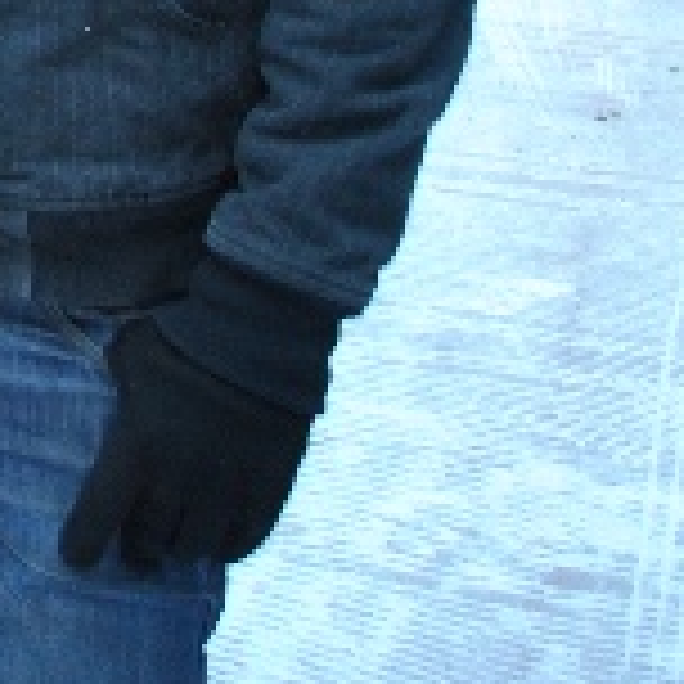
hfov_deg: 9.7
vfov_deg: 10.1
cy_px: -531
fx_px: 3644
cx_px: -855
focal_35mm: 163
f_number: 4.5
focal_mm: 20
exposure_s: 1/80
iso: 200
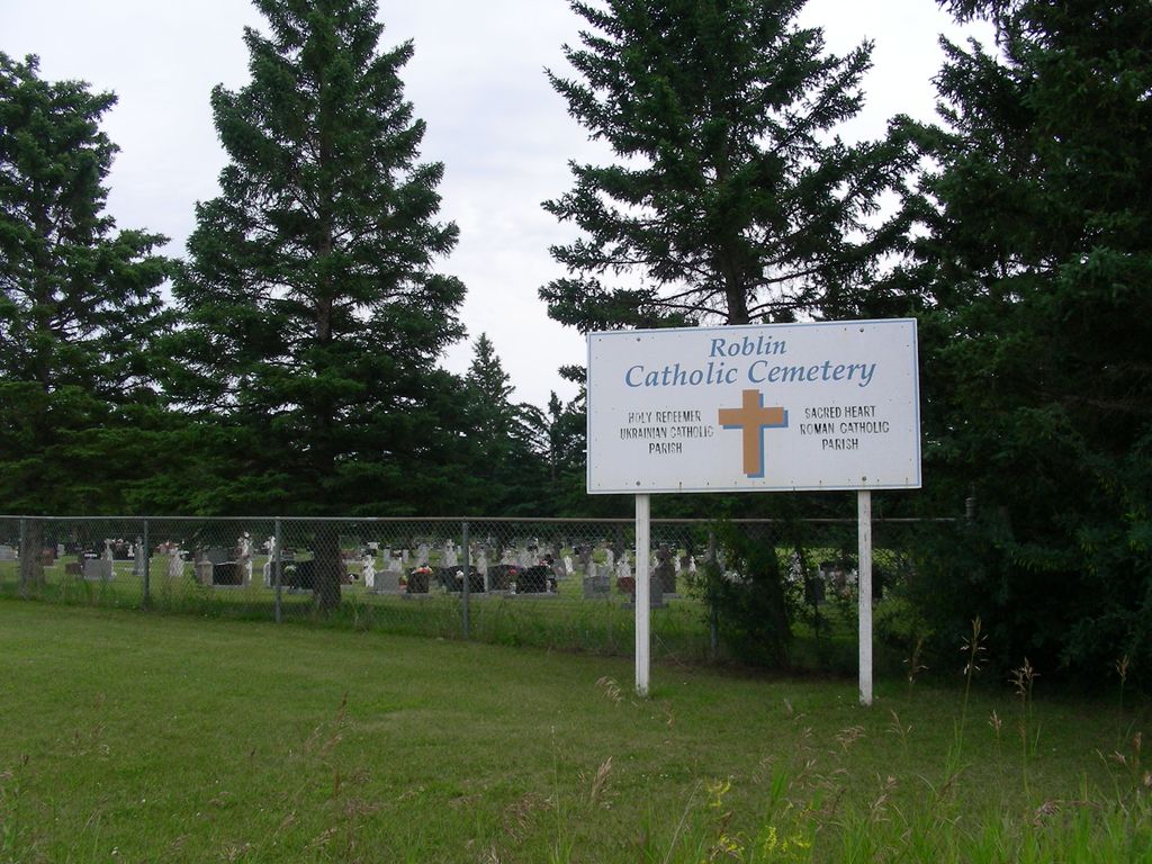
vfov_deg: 37.7
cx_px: 576
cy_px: 432
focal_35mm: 38
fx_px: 1265
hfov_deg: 49.0
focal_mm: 6.3
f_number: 4
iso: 50
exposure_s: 1/524
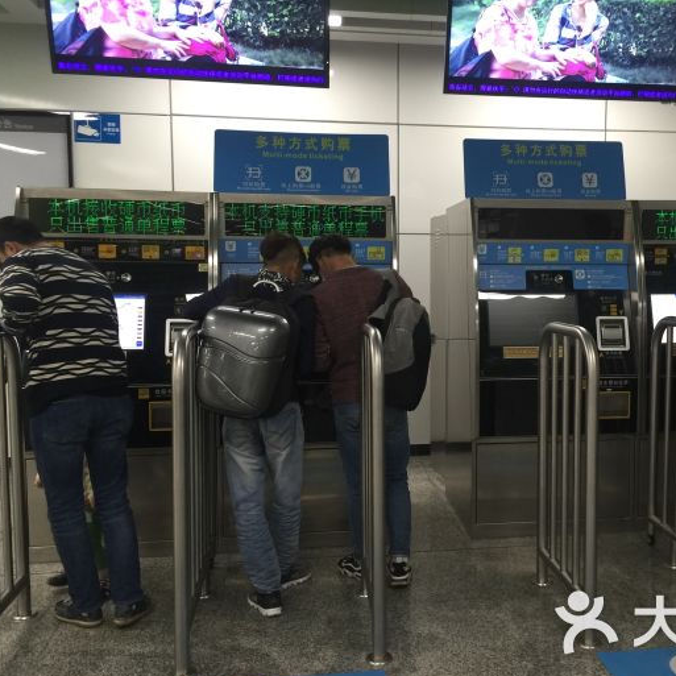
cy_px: 345
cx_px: 424
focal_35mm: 35
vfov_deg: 47.2
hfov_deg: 46.8
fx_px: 773
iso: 50
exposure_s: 1/17
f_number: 2.2
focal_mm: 4.15
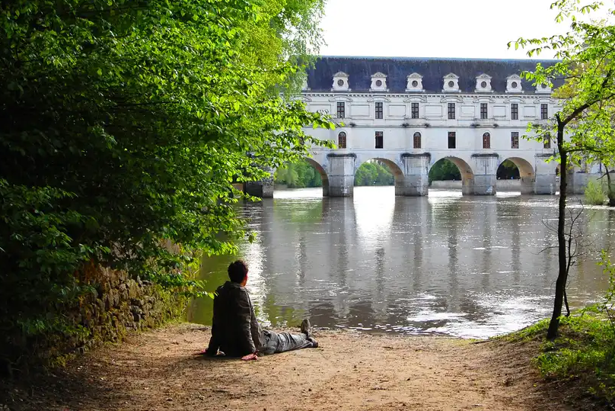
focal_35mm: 57
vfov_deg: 23.7
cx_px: 343
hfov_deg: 35.0
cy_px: 159
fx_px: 974
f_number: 10
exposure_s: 1/400
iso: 800
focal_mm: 30
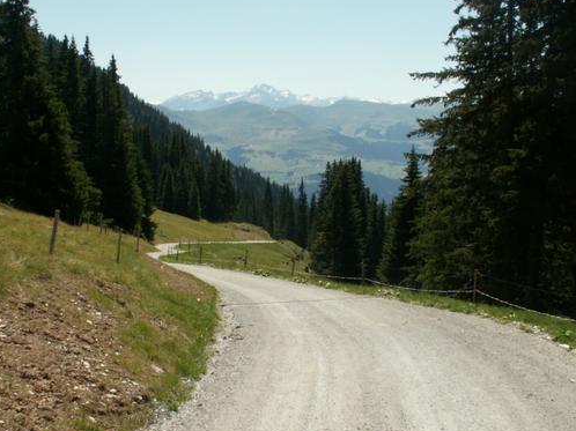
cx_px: 271
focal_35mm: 45
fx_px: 748
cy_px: 225
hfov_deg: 42.1
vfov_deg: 32.2
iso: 50
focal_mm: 5.86
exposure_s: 1/200
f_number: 7.1
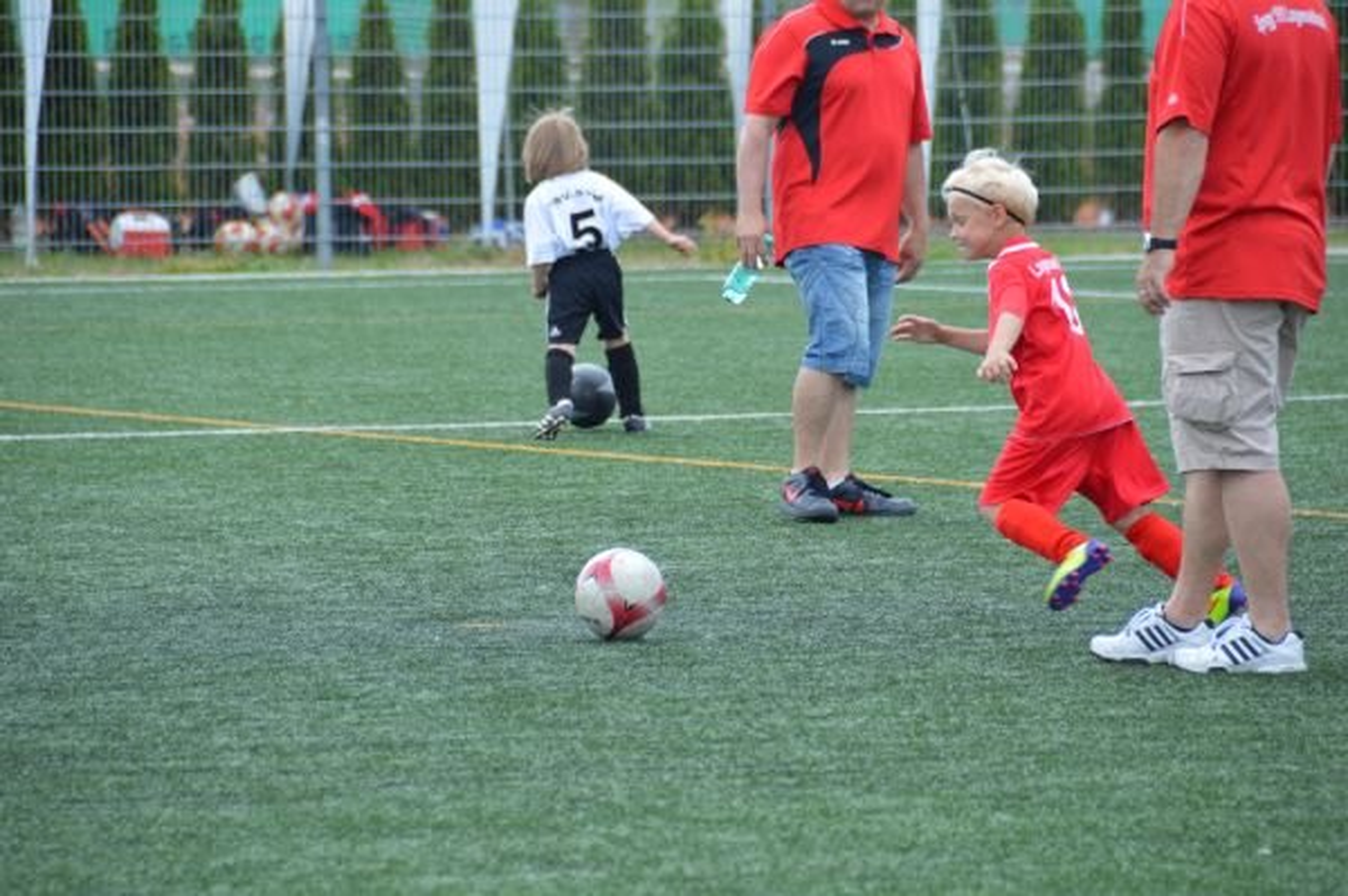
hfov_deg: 6.9
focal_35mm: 300
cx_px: 674
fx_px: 11224
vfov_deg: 4.6
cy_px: 448
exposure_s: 1/500
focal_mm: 200
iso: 250
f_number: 5.6
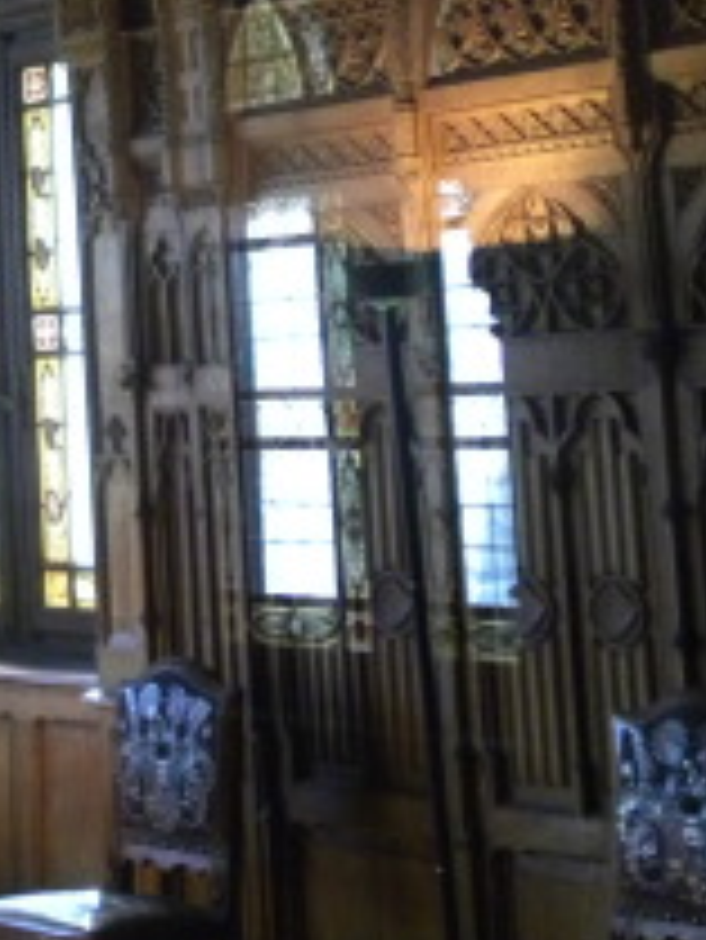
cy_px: -40
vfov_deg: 18.8
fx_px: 2744
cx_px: -319
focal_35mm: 101
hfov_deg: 13.9
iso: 400
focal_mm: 5.9
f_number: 2.8
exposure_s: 1/41.7
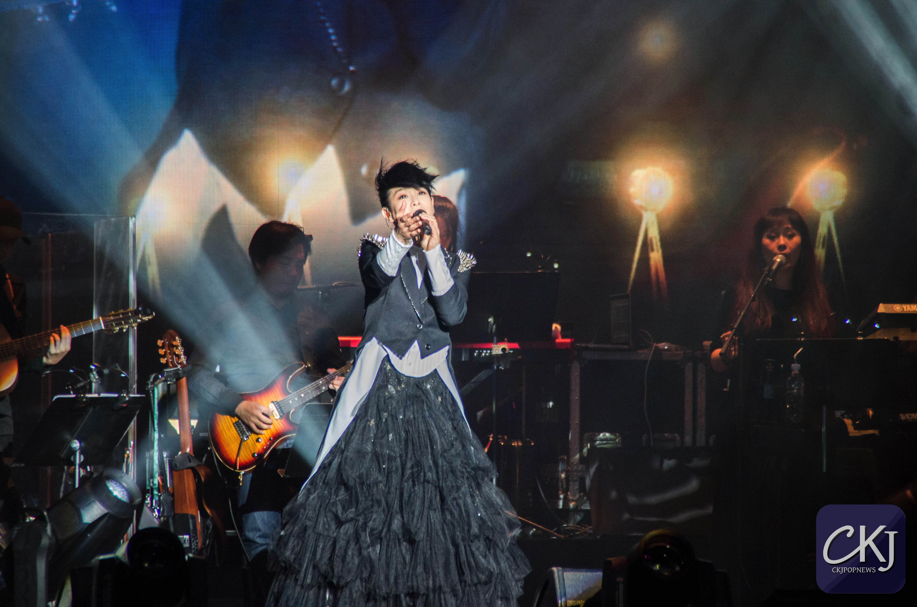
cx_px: 458
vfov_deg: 4.6
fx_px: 7626
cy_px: 304
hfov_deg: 6.9
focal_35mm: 300
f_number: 6.3
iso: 3200
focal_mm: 200
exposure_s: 1/125
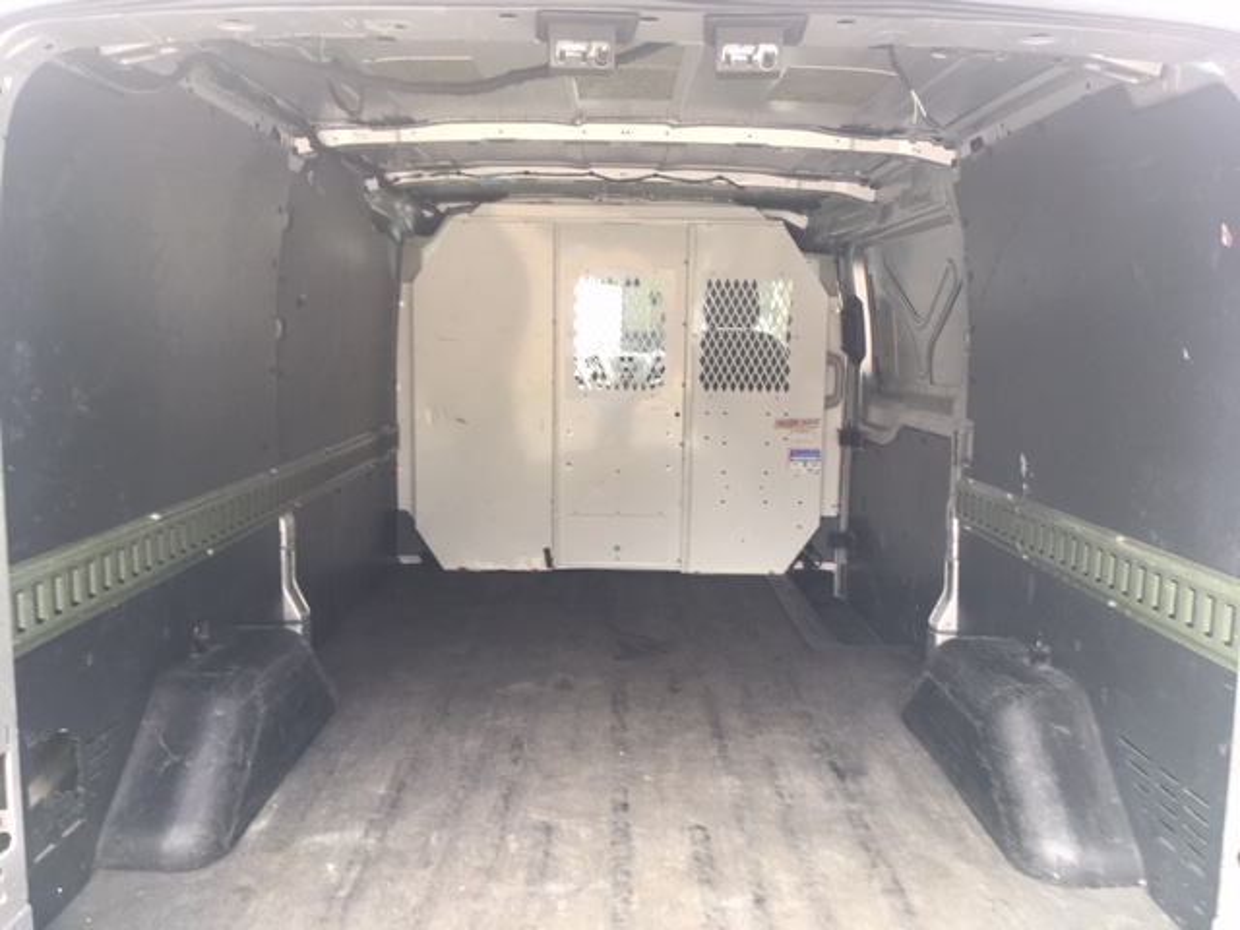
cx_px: 620
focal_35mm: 29
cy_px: 465
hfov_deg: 61.7
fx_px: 1039
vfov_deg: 48.2
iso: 25
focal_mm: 4.15
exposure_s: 1/60
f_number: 2.2
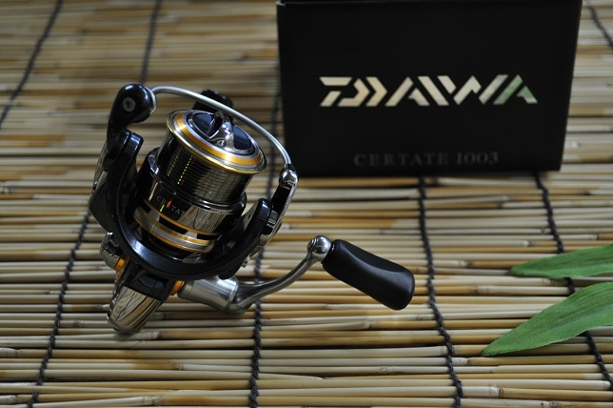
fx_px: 970
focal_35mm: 57
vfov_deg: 23.7
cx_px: 306
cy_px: 204
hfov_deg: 35.1
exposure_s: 1/30
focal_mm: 38
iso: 800
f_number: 5
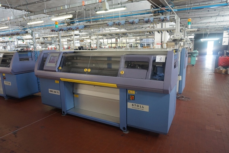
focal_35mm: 24
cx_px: 114
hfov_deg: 73.7
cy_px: 76
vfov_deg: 53.1
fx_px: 153
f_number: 4
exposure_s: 1/160
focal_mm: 16
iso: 1250
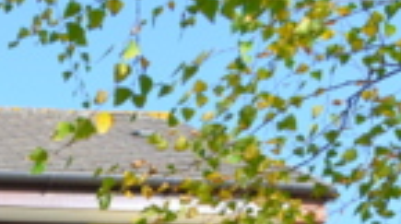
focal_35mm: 139
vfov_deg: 8.0
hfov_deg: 15.0
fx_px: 1476
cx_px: -75
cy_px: 541
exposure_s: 1/400
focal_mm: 20
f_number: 11
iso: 400
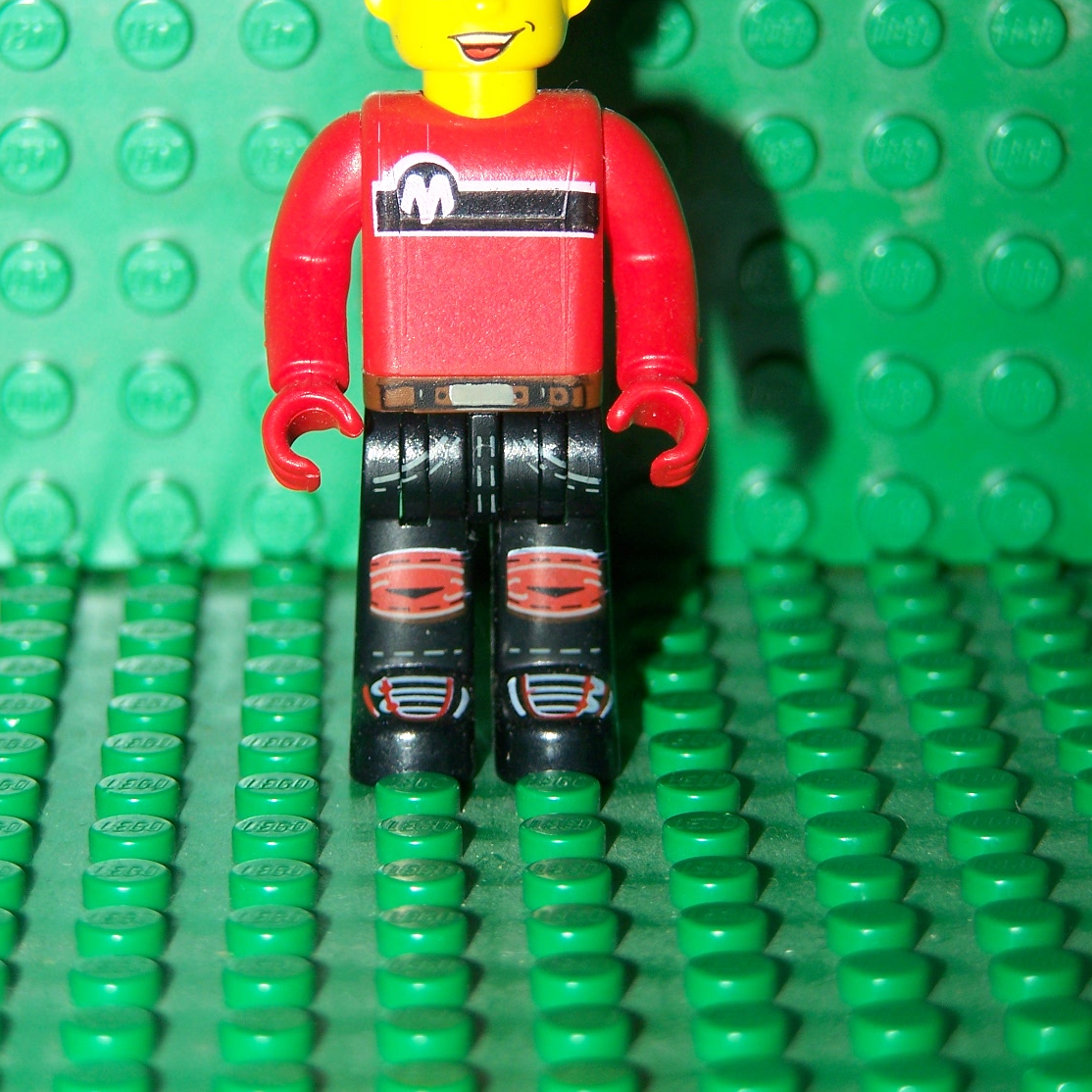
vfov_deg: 11.5
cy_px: 416
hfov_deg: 11.5
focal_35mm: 152
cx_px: 545
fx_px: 5425
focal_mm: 21.2
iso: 80
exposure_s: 1/100
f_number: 3.2
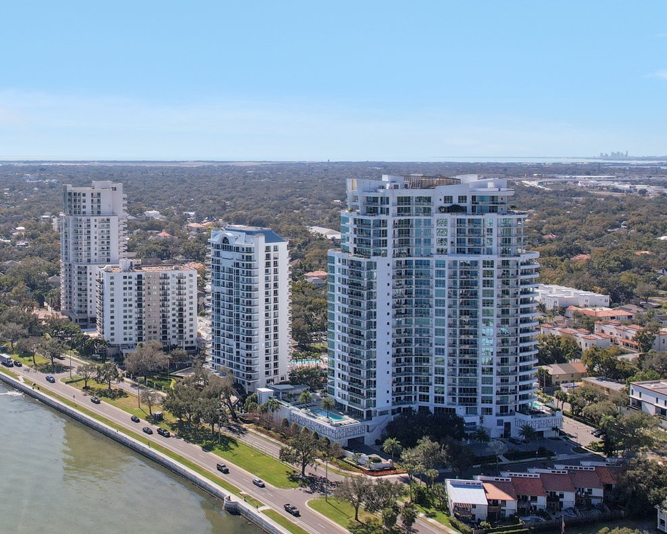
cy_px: 167
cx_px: 157
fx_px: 849
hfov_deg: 41.5
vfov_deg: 34.5
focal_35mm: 43
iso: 110
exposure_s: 1/3200
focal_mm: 8.38
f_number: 2.8
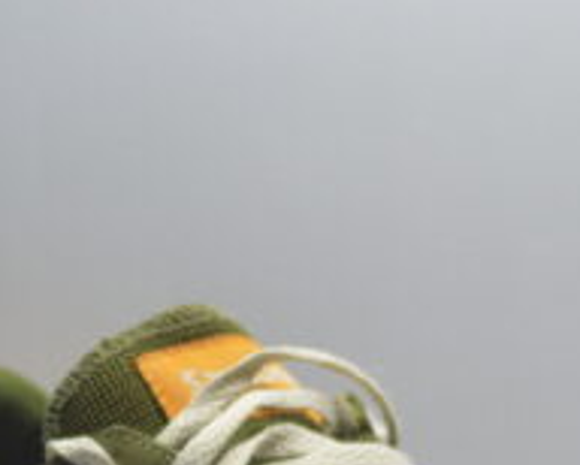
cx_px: 323
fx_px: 10180
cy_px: 593
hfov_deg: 3.3
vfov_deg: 2.6
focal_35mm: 592
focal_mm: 135
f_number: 4.2
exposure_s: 1/125
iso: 400
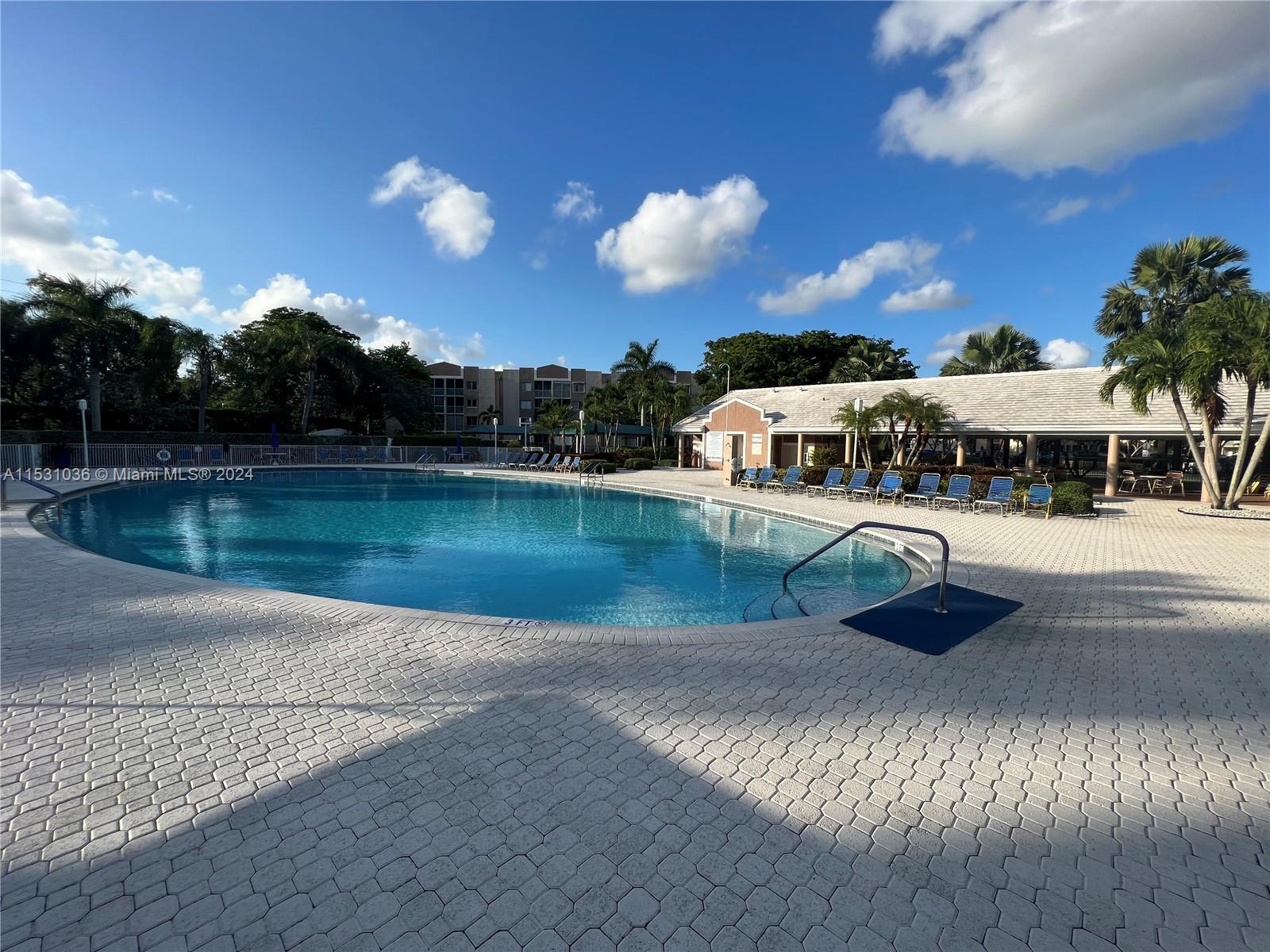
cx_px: 635
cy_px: 476
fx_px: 477
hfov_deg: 106.2
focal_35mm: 13
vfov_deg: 89.9
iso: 32
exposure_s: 1/1309
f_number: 1.8
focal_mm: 1.57
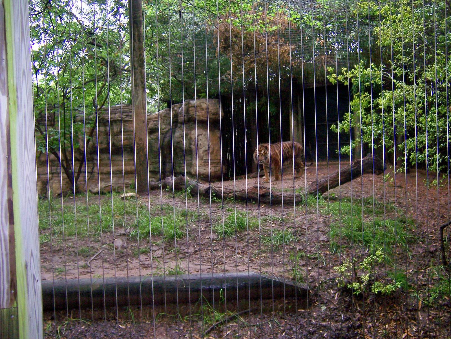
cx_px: 226
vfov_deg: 42.9
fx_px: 430
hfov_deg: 55.4
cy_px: 170
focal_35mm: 33
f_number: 2.8
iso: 140
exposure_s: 1/60
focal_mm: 5.5
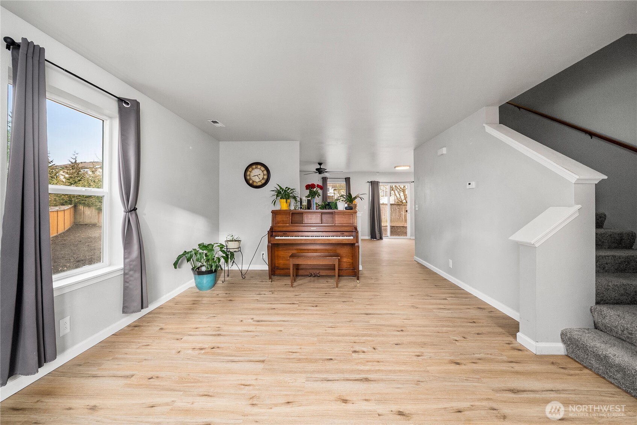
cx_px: 318
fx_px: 230
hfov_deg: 108.3
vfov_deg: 85.5
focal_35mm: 13
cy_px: 212
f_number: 7.1
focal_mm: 13
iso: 500
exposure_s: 1/60
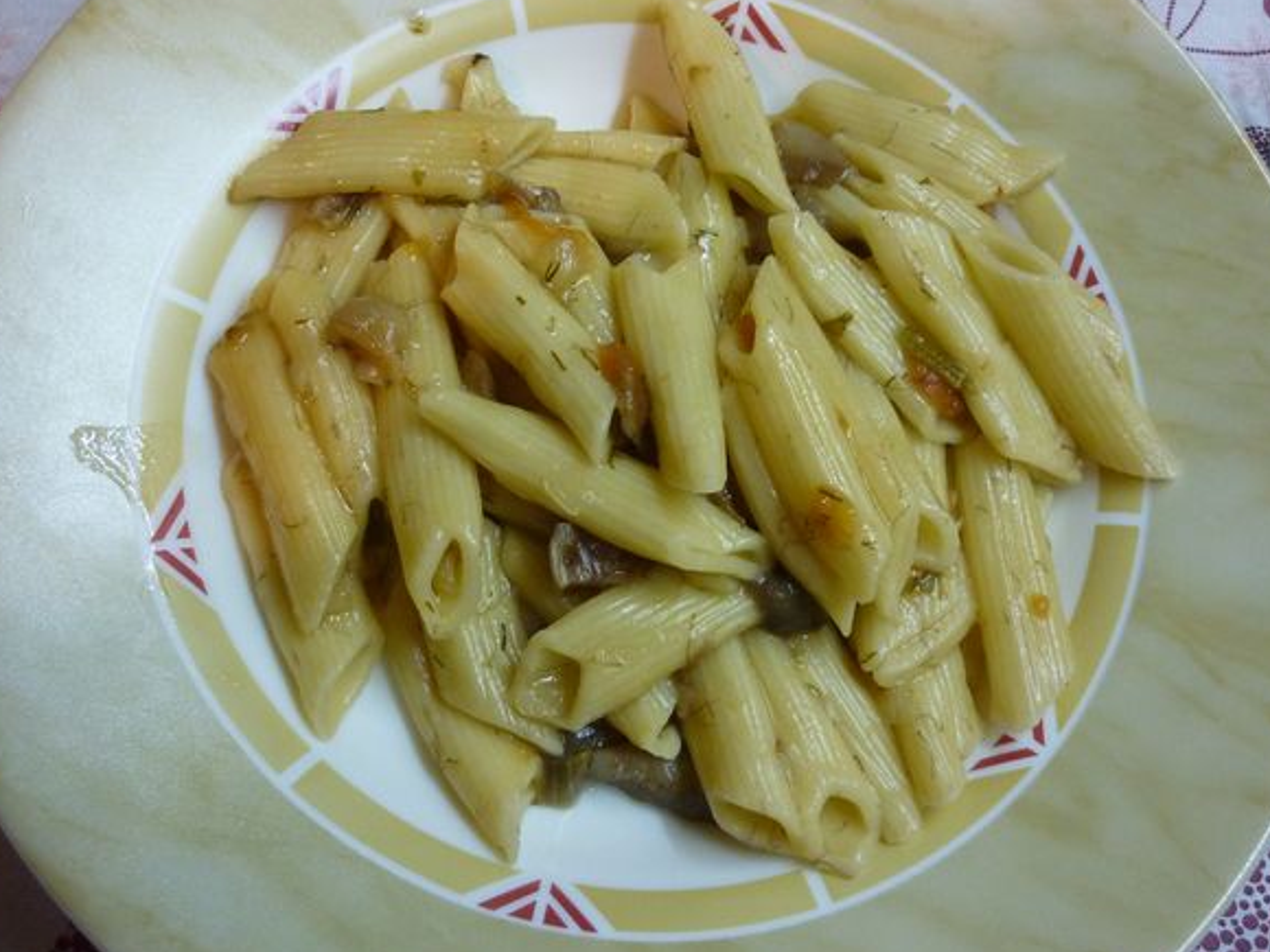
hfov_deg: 50.1
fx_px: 1357
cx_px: 609
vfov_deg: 38.7
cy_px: 464
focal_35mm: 37
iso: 250
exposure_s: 1/30
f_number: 2.8
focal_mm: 5.5
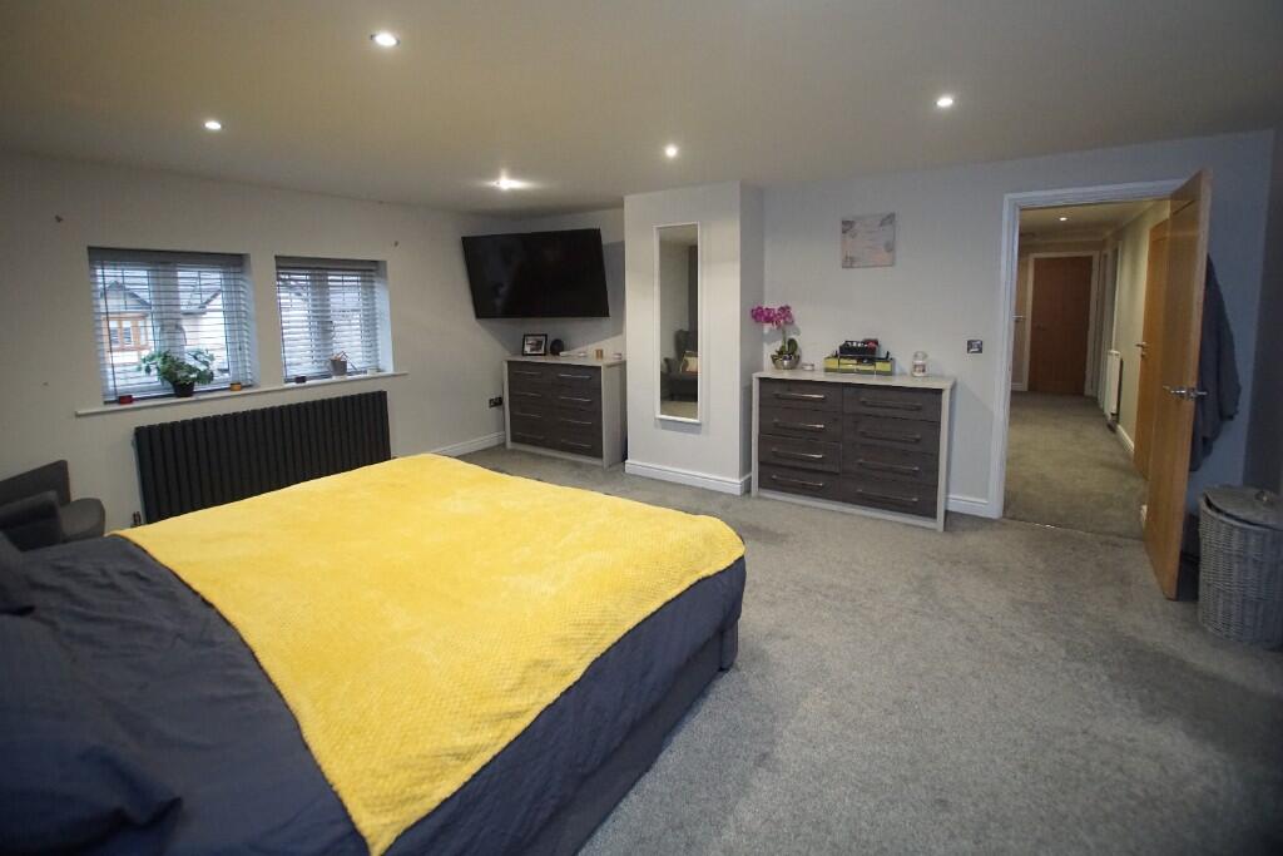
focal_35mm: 15
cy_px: 428
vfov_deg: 77.3
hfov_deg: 100.4
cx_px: 642
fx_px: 535
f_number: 3.5
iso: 2500
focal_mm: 10
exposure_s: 1/160
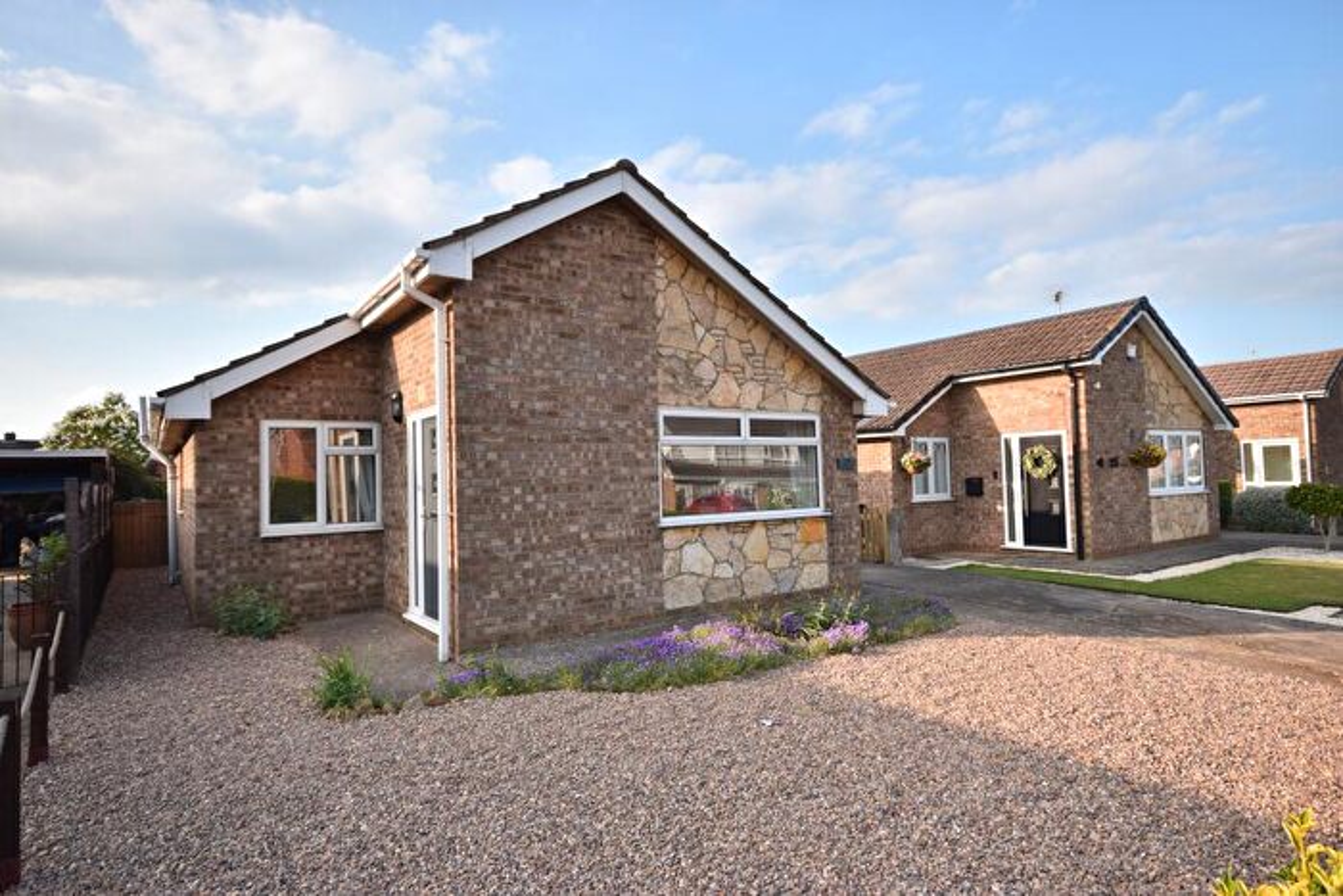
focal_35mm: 20
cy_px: 448
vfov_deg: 63.2
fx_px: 728
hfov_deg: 85.4
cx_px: 672
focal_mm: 13
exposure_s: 1/180
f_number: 6.7
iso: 100
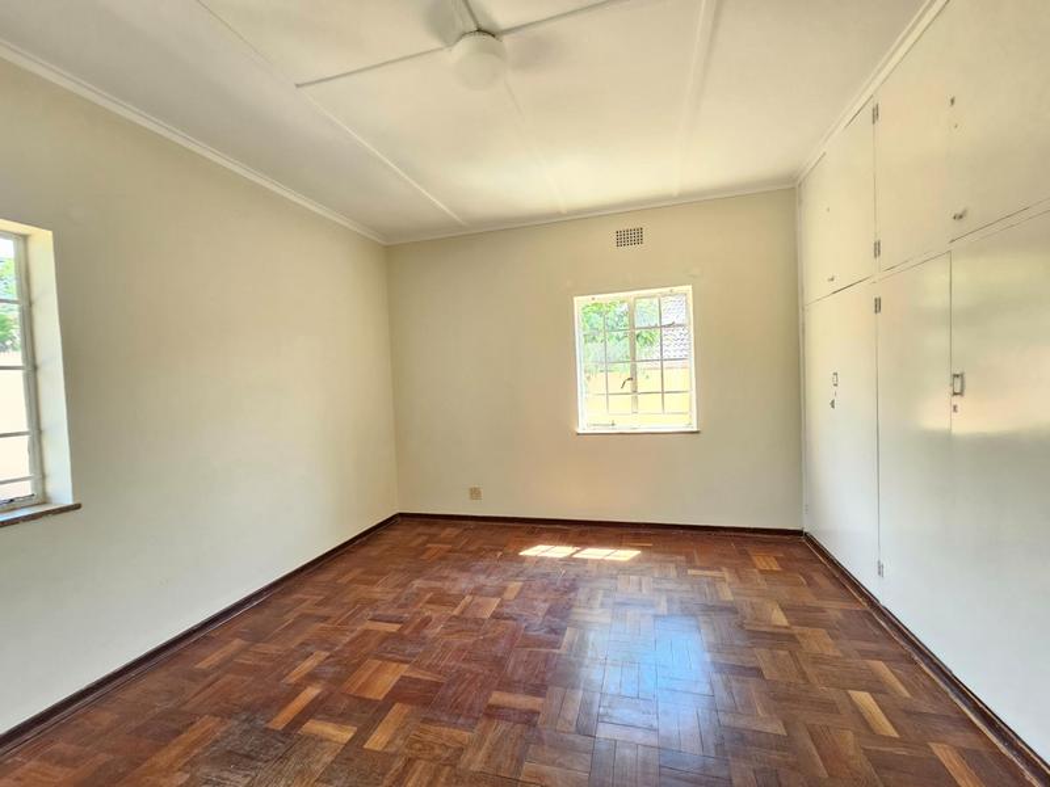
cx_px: 525
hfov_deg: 106.2
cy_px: 394
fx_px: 394
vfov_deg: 89.9
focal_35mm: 13
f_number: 2.2
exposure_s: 1/77
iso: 160
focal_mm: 2.2
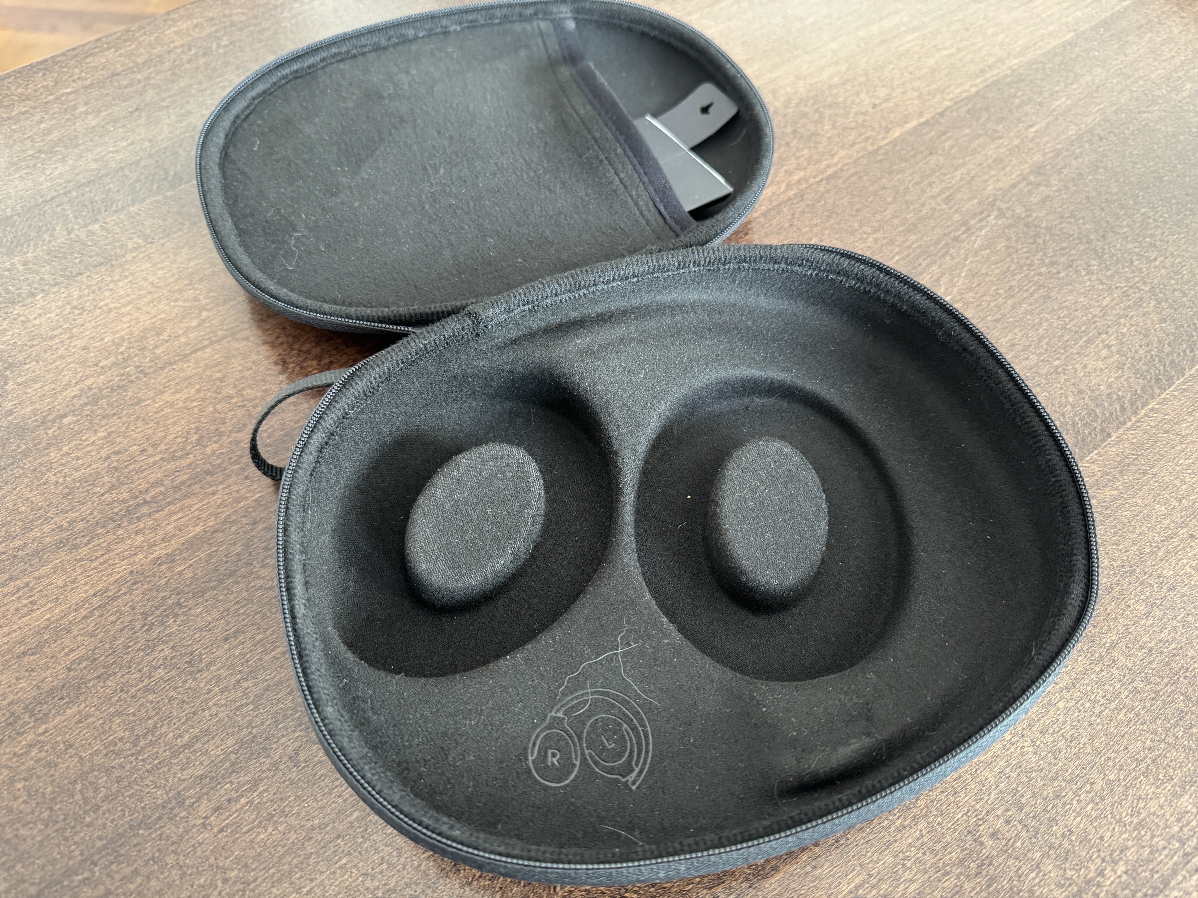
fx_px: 831
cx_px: 599
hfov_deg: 71.6
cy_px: 449
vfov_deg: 56.8
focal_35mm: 24
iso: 400
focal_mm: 6.76
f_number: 1.78
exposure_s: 1/60
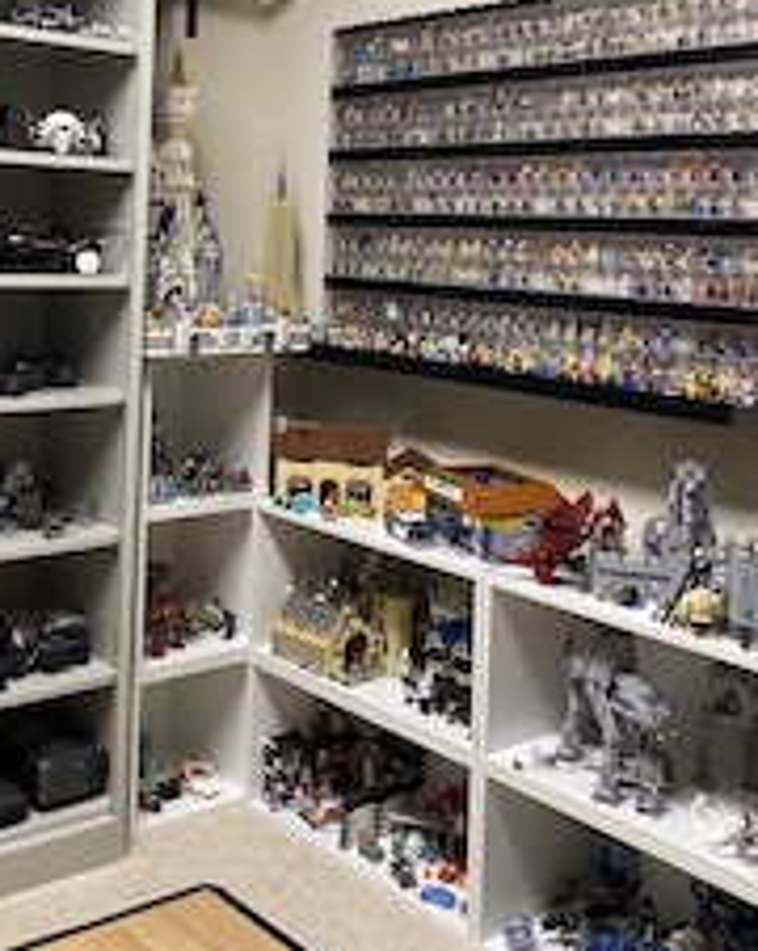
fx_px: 1265
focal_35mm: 45
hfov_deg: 33.0
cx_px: 244
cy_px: 274
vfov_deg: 40.4
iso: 160
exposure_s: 1/60
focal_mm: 4.25
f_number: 1.8
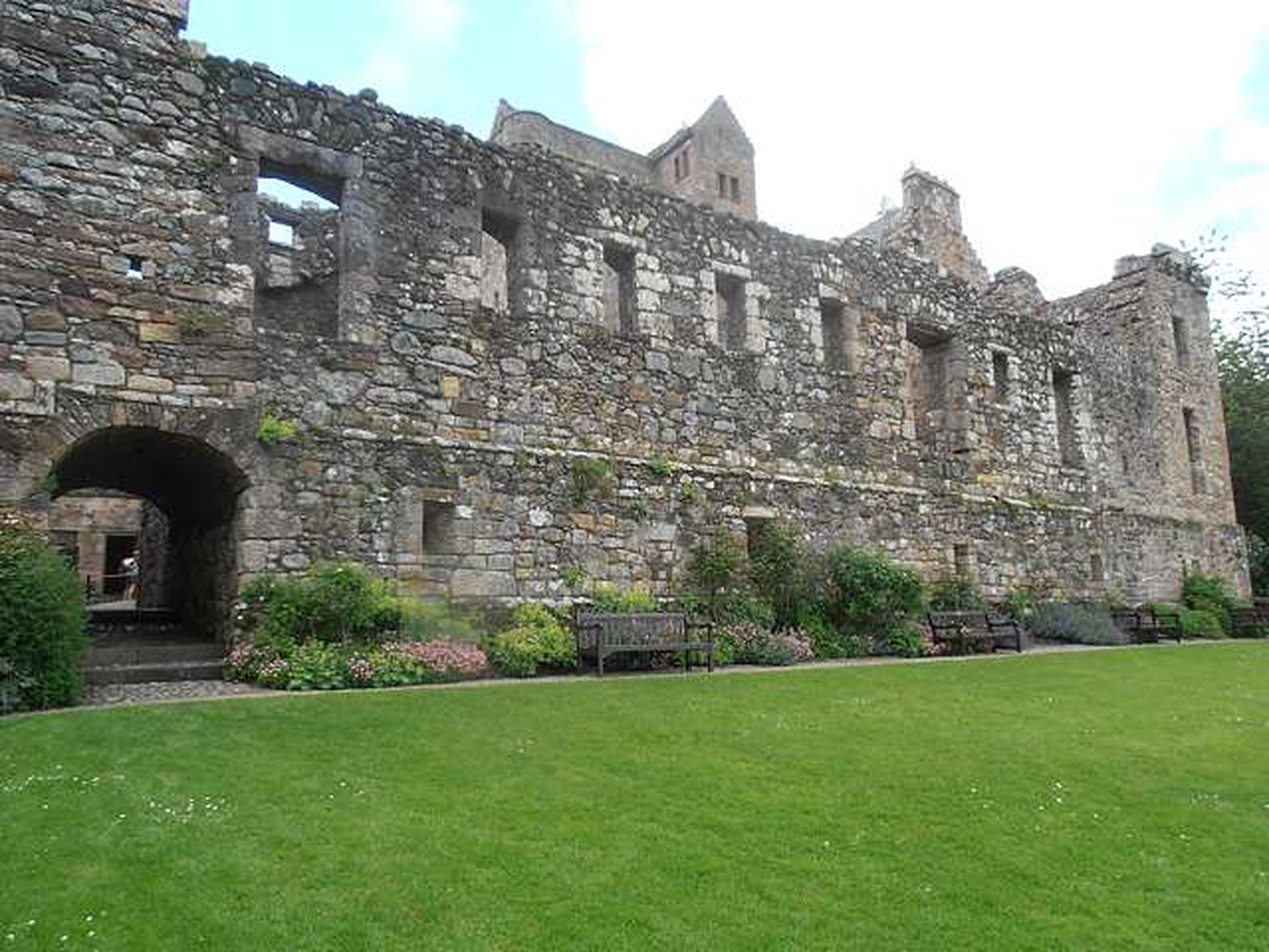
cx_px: 634
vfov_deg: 56.8
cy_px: 476
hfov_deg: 71.6
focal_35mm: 24
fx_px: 880
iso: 80
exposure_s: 1/250
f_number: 3
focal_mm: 4.2
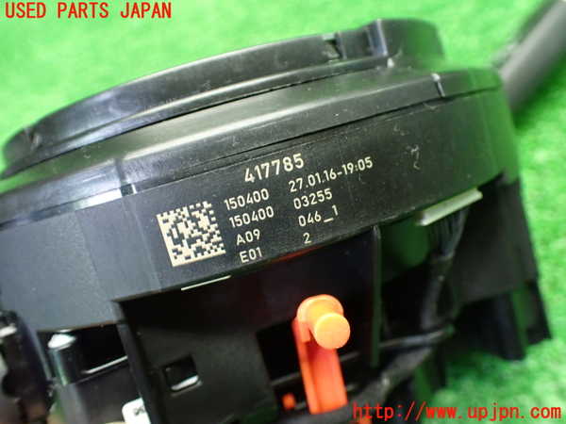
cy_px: 212
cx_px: 283
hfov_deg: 60.0
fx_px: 491
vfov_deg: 46.8
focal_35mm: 30
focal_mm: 5.4
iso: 800
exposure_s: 1/40
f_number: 2.3
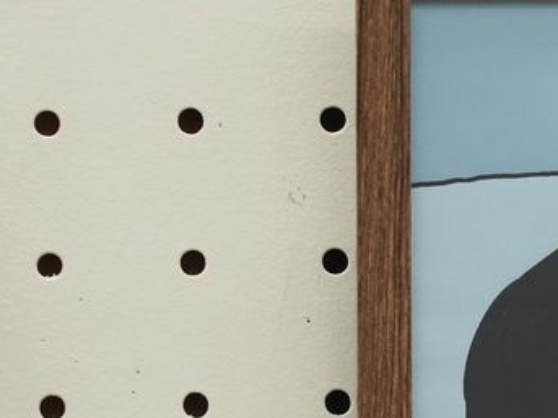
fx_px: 5688
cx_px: 926
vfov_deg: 4.2
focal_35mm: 353
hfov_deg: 5.5
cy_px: 481
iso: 3200
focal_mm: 105
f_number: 8
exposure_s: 1/50
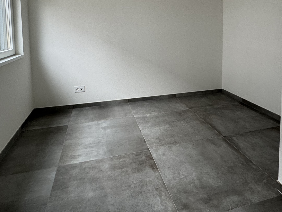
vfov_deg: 50.1
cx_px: 159
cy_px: 44
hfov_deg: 67.0
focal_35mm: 26
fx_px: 212
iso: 200
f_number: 2.2
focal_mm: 2.22
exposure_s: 1/100
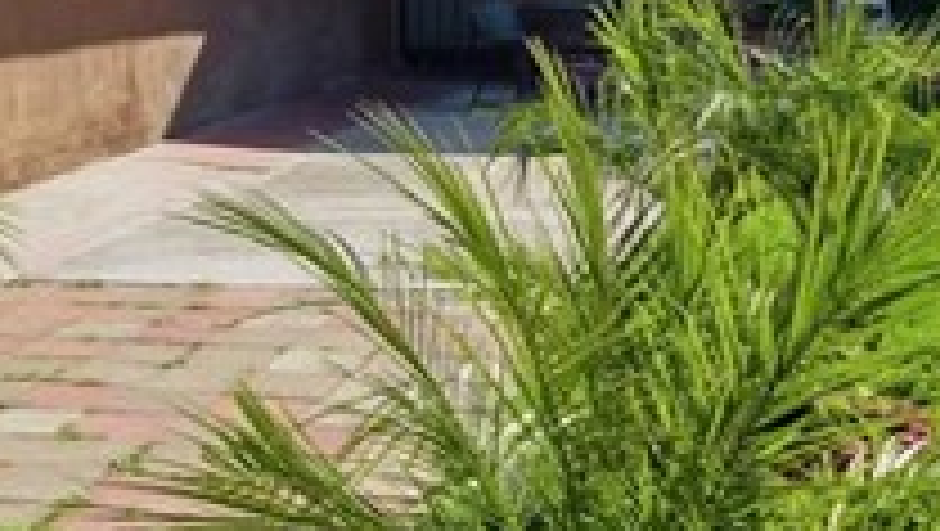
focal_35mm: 87
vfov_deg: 13.5
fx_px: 2170
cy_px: -110
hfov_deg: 24.2
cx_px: 270
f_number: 7.1
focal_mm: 17
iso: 160
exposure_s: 1/1600
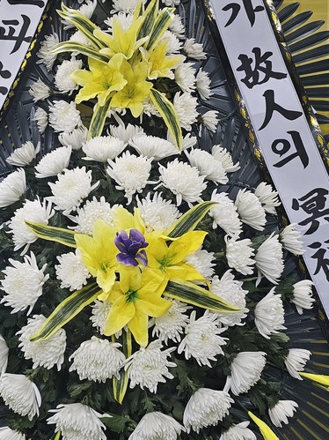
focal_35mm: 43
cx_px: 110
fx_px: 545
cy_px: 165
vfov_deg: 43.5
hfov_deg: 33.3
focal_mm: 6.3
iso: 160
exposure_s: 1/120
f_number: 1.7
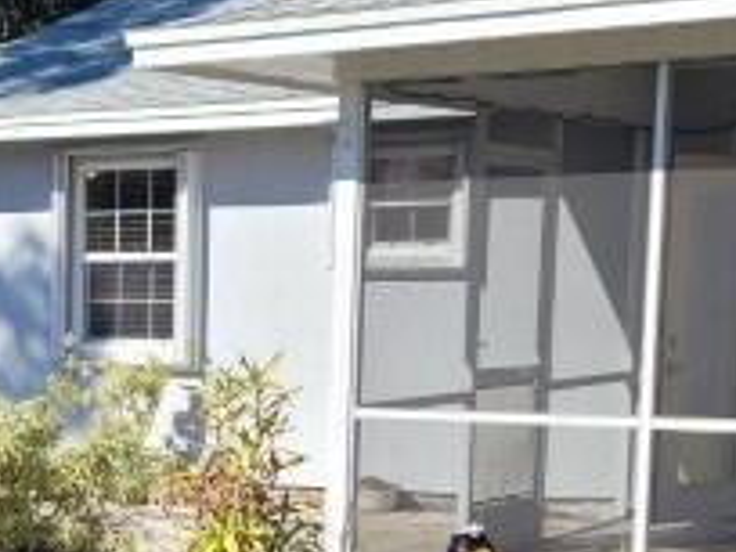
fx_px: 2084
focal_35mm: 98
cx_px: -101
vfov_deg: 14.8
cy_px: 574
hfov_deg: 19.1
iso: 20
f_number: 1.8
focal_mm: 7
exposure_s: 1/794
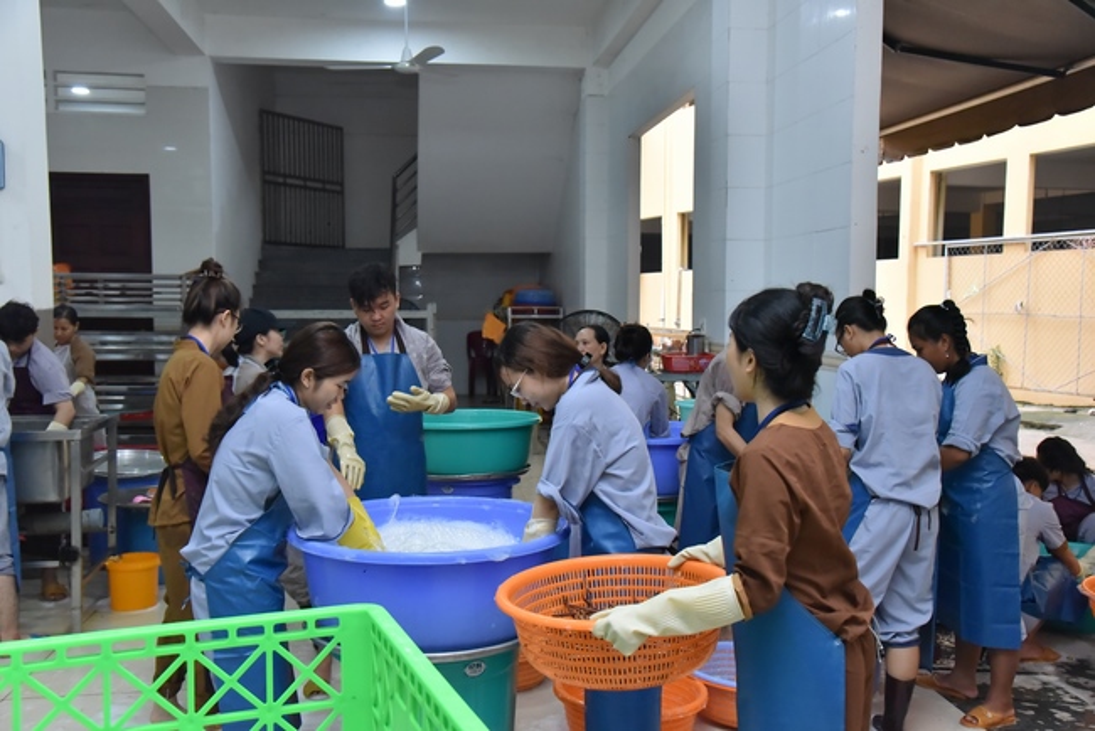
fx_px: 1065
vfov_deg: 37.9
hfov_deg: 54.4
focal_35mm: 35
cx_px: 548
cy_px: 366
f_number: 5.6
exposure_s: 1/160
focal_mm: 35
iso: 4000
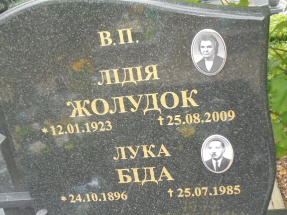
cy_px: 112
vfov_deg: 30.3
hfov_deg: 39.6
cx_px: 150
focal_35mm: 48
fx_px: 398
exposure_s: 1/30
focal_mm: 7.8
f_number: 4.5
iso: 160
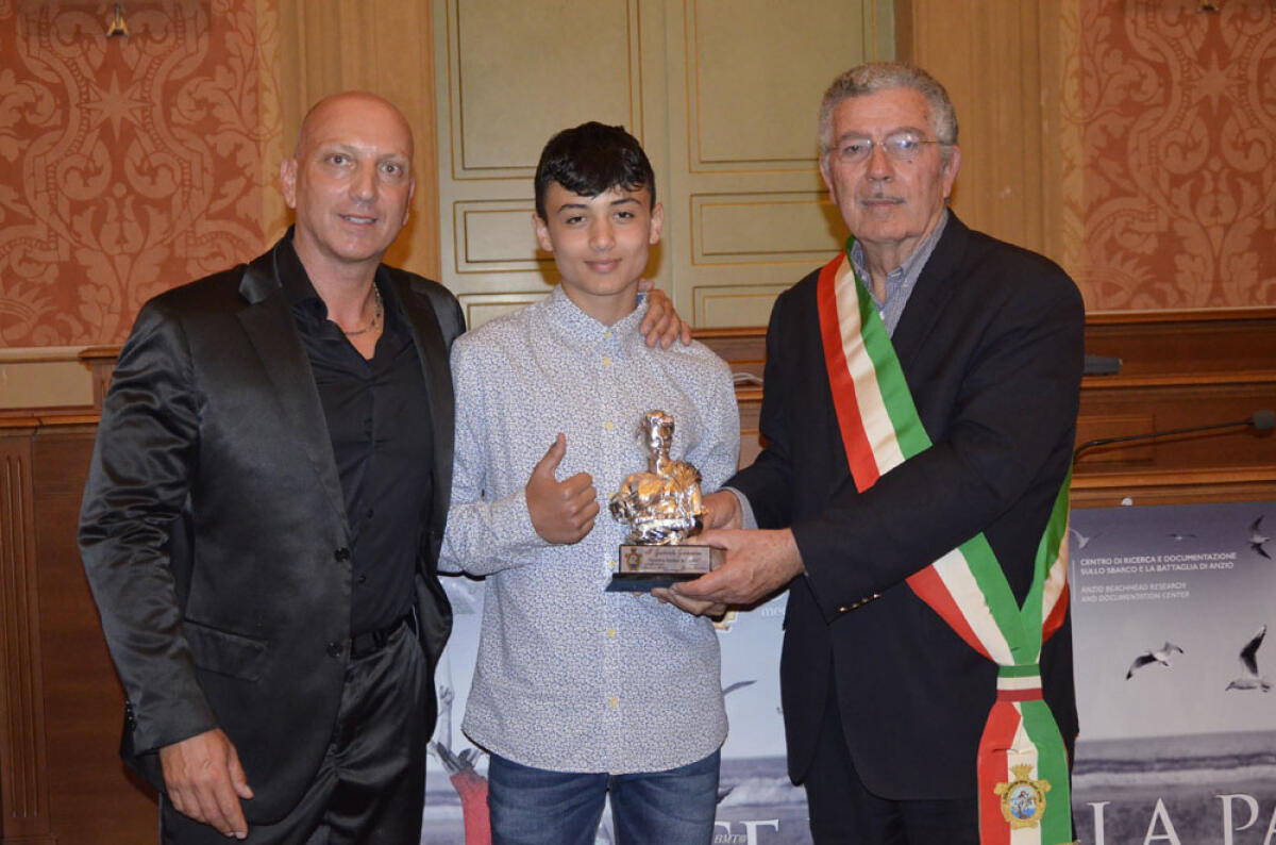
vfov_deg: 23.7
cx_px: 638
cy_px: 422
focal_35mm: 57
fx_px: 2016
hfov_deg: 35.1
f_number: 4.5
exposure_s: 1/60
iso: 3200
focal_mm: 38
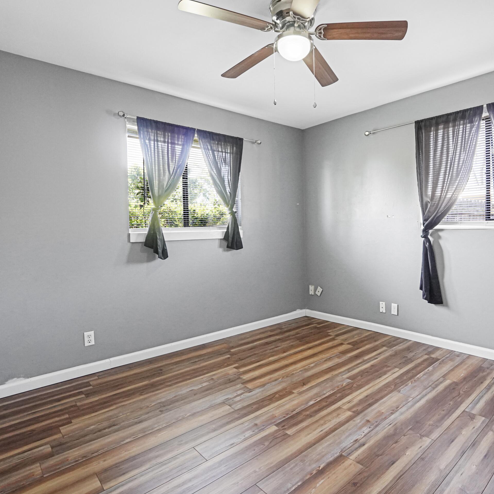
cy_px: 258
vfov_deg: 74.8
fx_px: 323
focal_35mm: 20
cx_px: 296
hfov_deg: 74.0
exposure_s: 1/50
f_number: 4
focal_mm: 10
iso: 5000
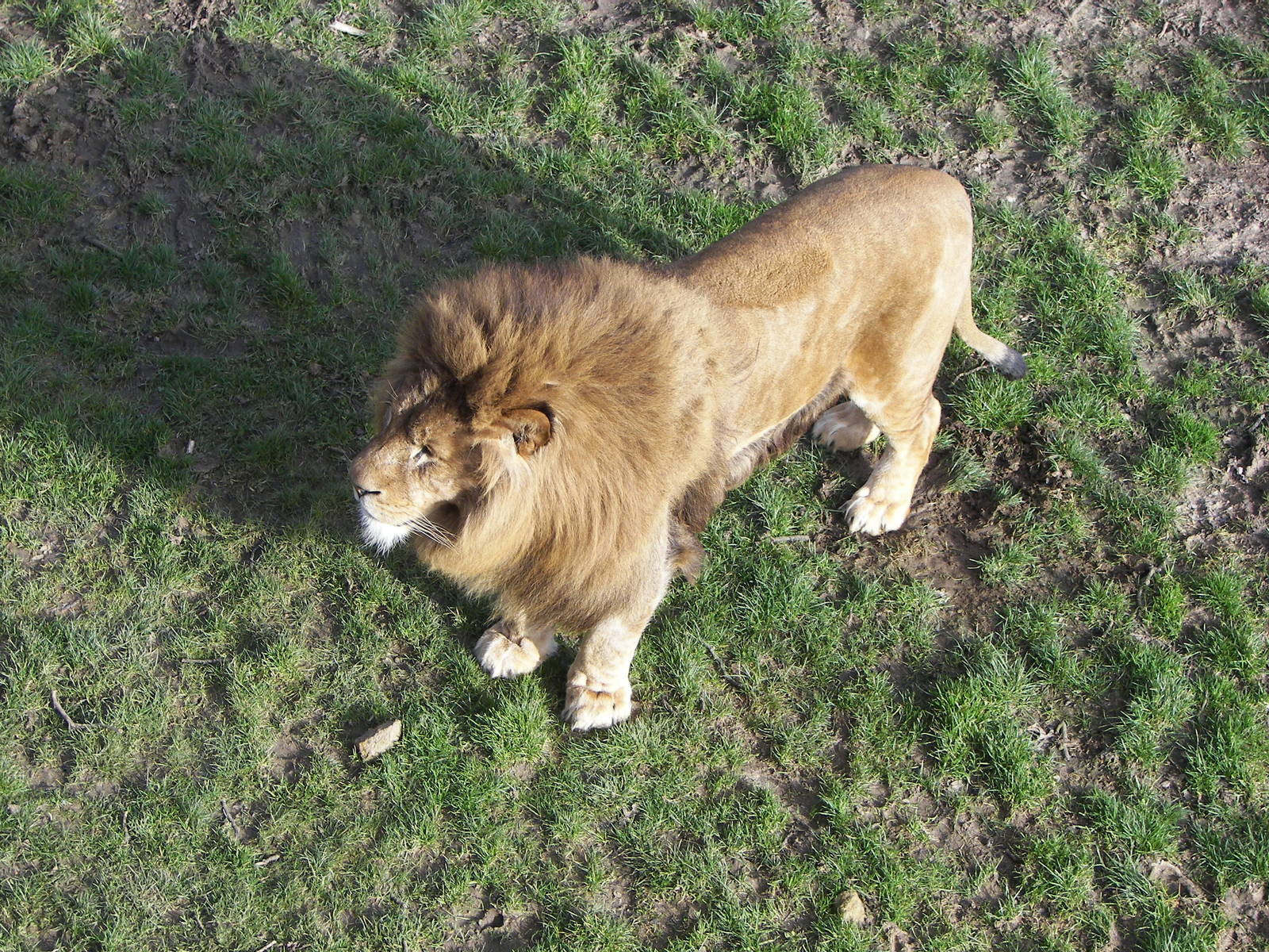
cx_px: 634
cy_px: 476
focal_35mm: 98
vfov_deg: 15.1
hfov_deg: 20.0
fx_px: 3593
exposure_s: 1/250
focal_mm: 16.3
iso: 64
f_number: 3.2
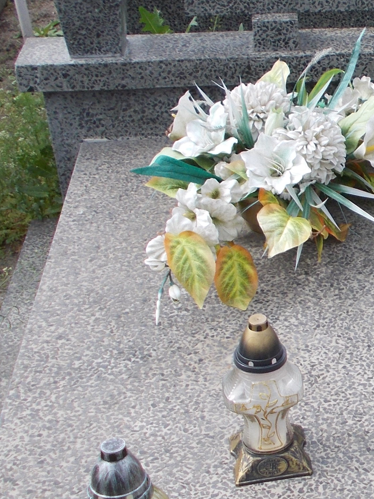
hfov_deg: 17.6
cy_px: 248
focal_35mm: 79
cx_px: 476
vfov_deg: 24.7
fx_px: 1139
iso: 80
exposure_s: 1/80
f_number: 8
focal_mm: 4.6
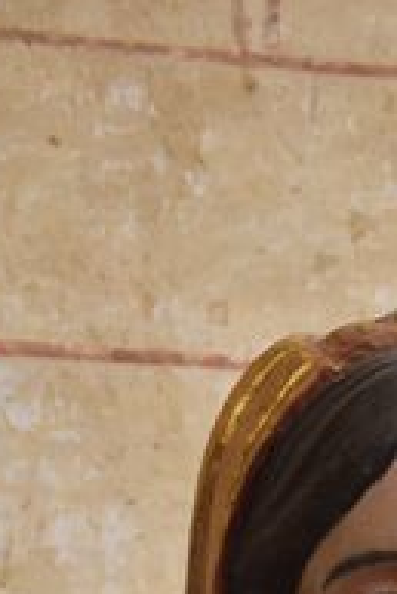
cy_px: 1065
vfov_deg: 5.0
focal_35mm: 409
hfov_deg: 3.4
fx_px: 6750
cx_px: 380
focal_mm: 75
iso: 800
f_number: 4.2
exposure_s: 1/200
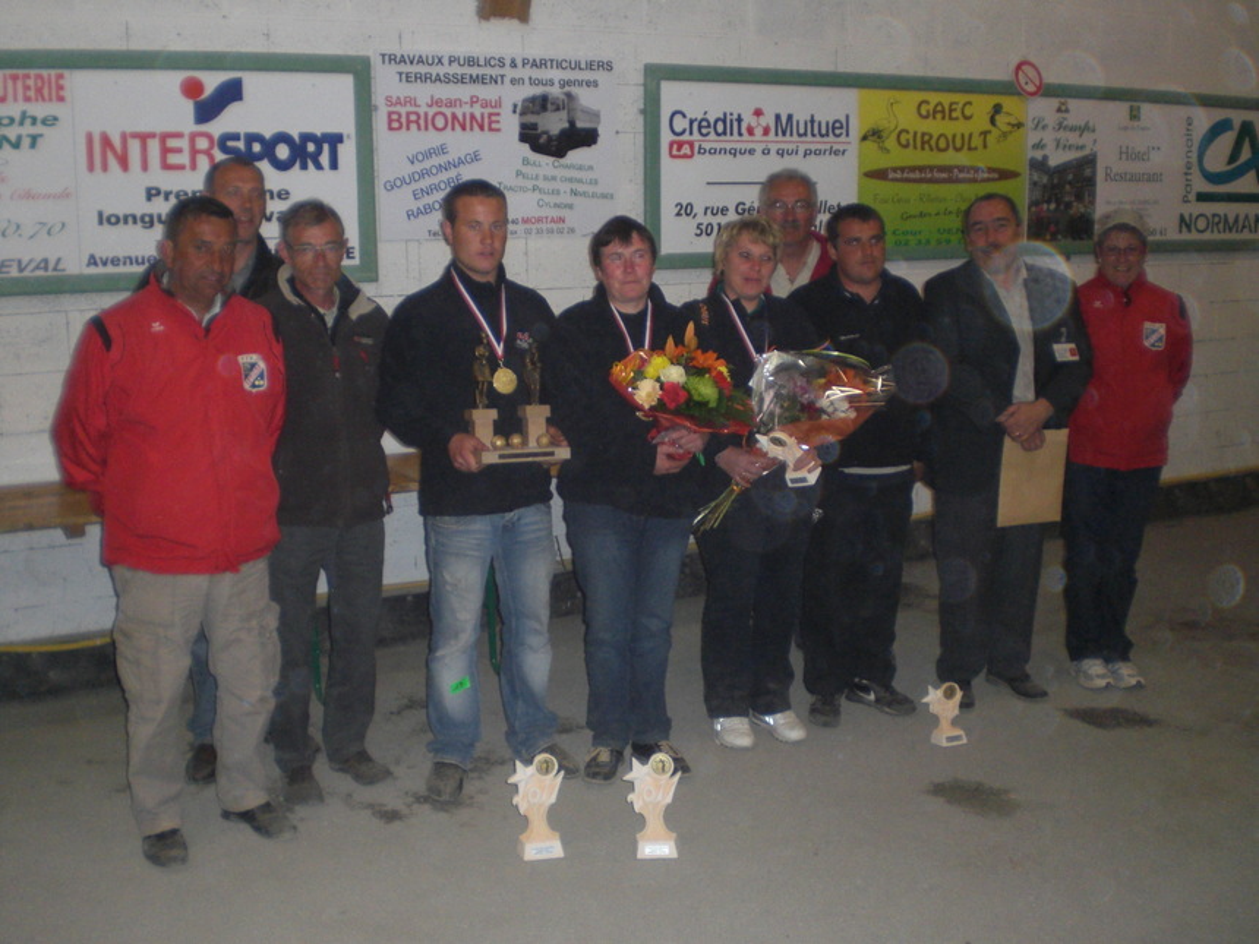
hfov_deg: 49.0
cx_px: 630
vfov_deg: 37.7
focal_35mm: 38
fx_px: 1382
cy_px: 472
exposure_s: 1/60
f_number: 3.1
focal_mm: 6.3
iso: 200
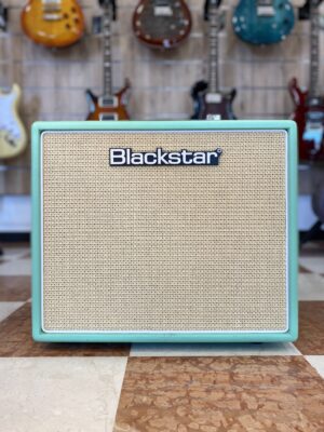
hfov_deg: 53.1
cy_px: 216
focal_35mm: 26
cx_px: 162
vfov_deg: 67.3
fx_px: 324
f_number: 1.8
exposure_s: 1/100
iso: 64
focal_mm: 4.25
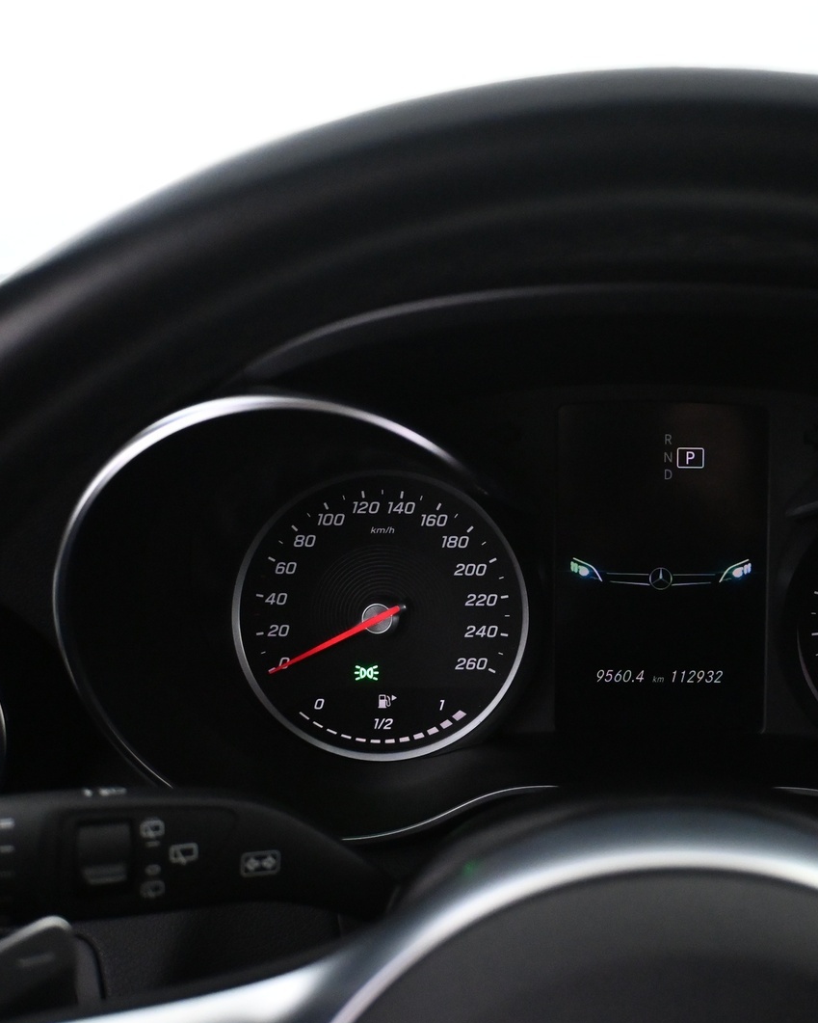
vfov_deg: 41.9
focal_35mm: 44
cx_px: 626
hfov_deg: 33.3
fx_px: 1334
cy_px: 515
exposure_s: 1/60
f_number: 3.8
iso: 4000
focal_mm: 20.5
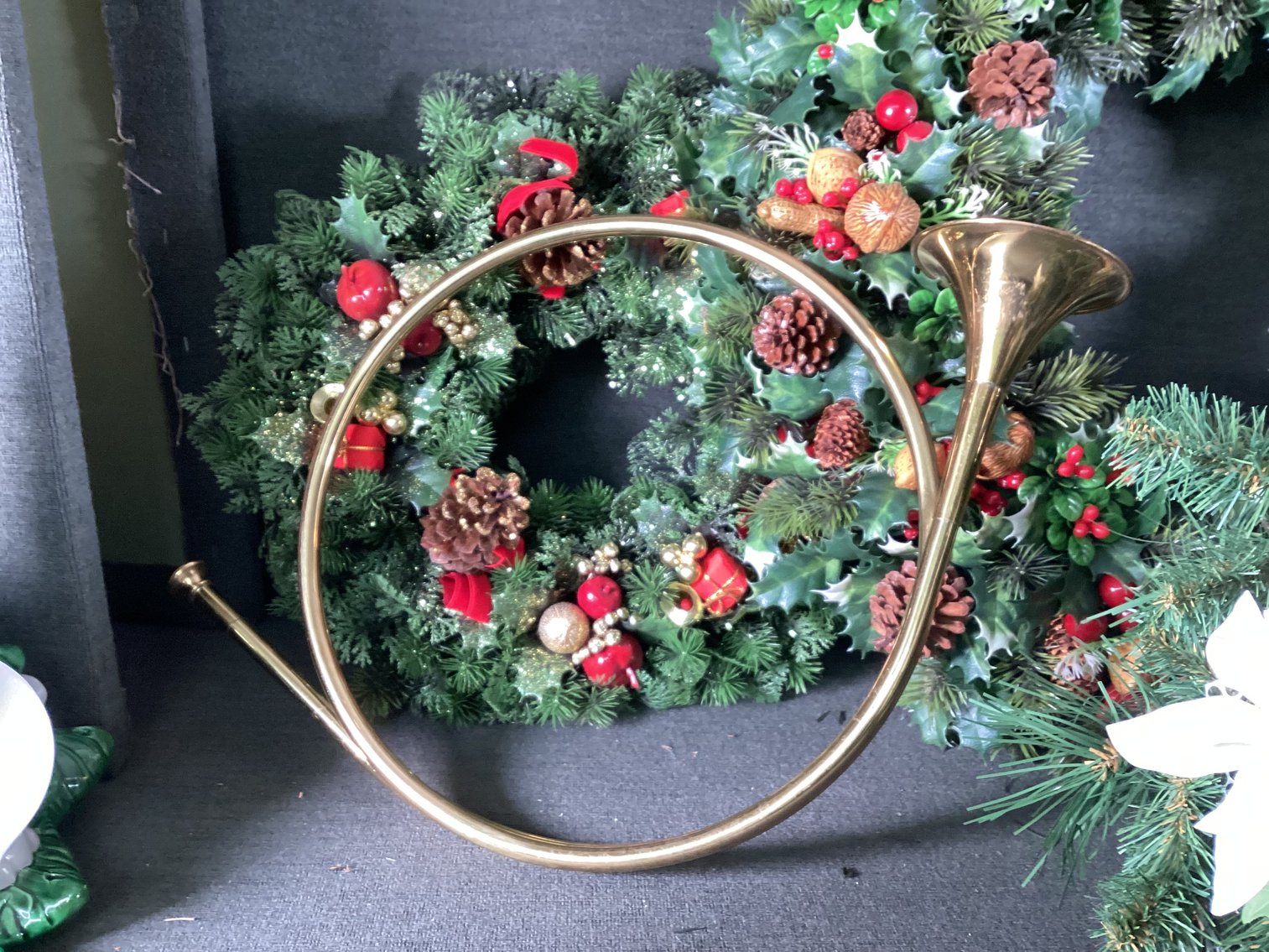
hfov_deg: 58.3
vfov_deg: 45.4
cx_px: 634
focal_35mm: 31
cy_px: 476
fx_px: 1137
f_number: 2.4
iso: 250
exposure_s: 1/60
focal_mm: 3.3
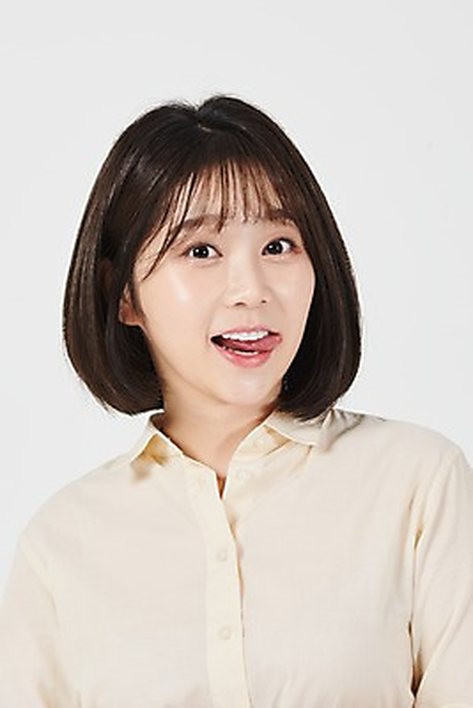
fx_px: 3840
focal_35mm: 195
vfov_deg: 10.5
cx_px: 236
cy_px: 354
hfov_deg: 7.0
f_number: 13
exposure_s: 1/125
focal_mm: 195
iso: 100
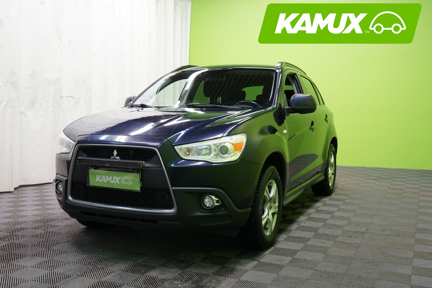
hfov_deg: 50.6
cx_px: 199
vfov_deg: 35.1
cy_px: 145
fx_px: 456
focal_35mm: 38
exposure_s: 1/50
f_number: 5.6
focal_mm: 35
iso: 800
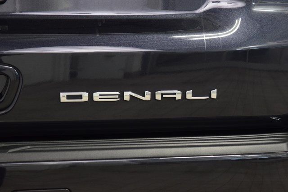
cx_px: 144
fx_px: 840
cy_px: 96
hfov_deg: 19.5
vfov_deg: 13.0
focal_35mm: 105
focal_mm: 70
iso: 1600
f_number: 5.6
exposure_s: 1/30
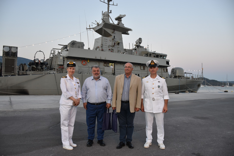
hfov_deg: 67.4
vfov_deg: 47.9
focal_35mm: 27
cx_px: 117
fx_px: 176
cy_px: 78
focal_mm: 18
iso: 400
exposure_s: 1/80
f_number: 4.5
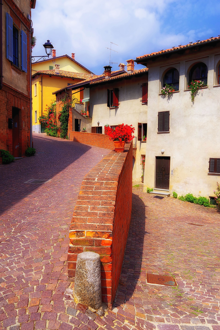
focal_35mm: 30
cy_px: 165
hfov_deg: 43.6
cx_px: 110
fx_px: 275
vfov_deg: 61.9
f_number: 13
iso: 400
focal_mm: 30
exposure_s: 1/250
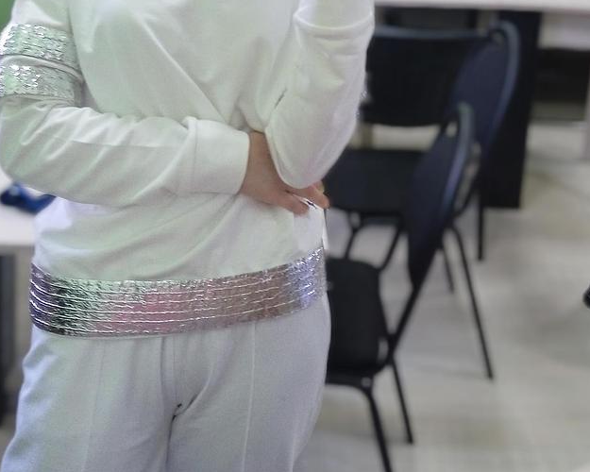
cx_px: 353
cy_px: 23
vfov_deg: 26.0
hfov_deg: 33.5
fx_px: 978
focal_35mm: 56
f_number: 2.2
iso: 259
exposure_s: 1/25
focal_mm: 3.43
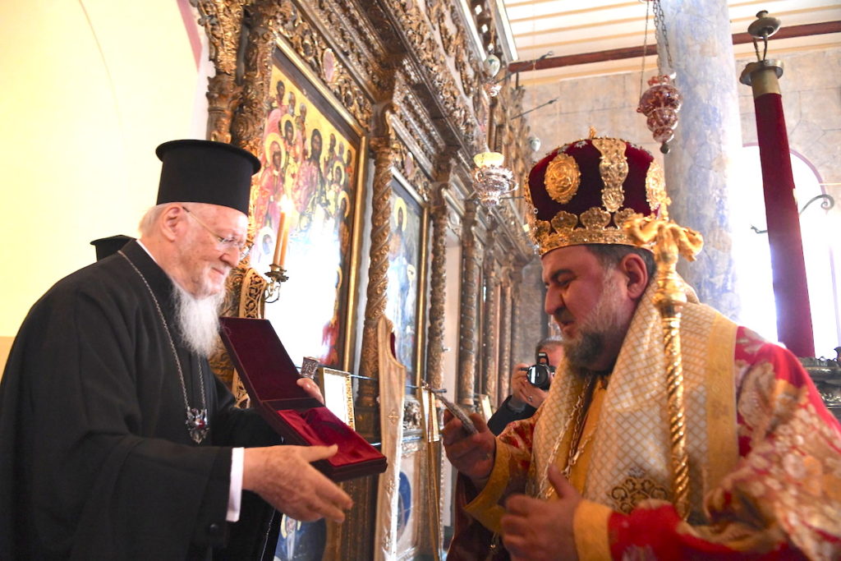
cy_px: 280
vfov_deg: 53.1
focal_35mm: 24
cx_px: 420
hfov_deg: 73.7
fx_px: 561
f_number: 4
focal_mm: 24
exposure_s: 1/100
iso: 9000
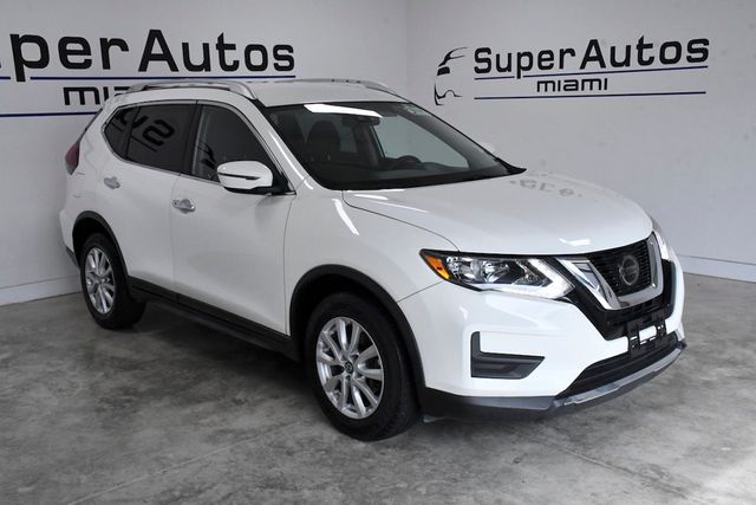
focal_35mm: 36
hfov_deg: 53.1
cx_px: 378
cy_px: 252
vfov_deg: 36.9
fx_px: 756
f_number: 13
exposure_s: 1/640
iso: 2500
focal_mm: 24
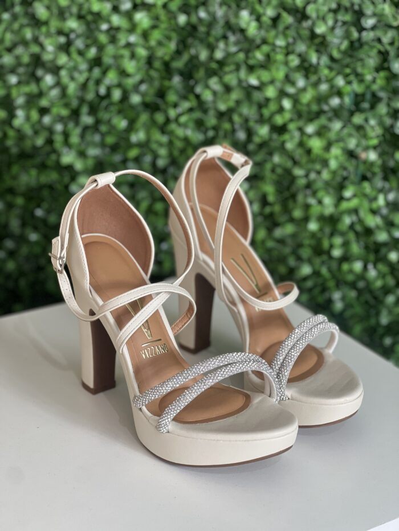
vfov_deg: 25.3
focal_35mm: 77
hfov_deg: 19.1
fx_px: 1183
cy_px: 266
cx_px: 200
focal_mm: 9
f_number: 2.8
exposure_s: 1/120
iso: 125
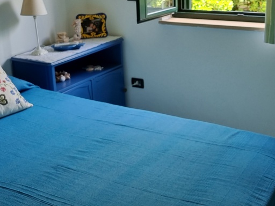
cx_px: 155
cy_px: 50
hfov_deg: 36.8
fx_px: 413
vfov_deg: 27.6
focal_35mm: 52
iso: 64
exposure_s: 1/100
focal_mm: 5.4
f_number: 1.8
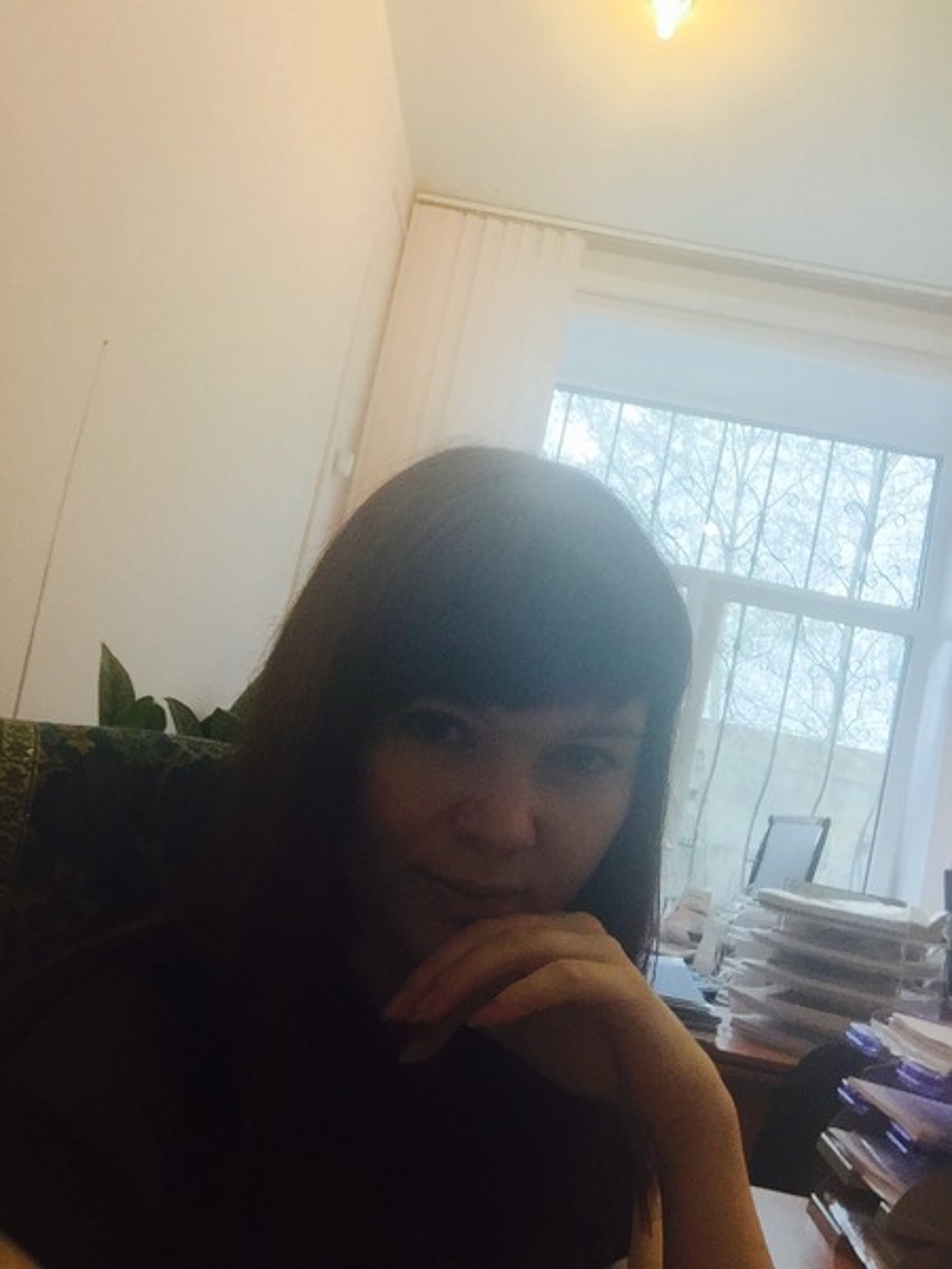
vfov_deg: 58.4
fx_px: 1137
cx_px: 476
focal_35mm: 31
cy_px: 634
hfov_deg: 45.4
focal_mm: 2.65
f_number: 2.2
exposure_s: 1/33
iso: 50
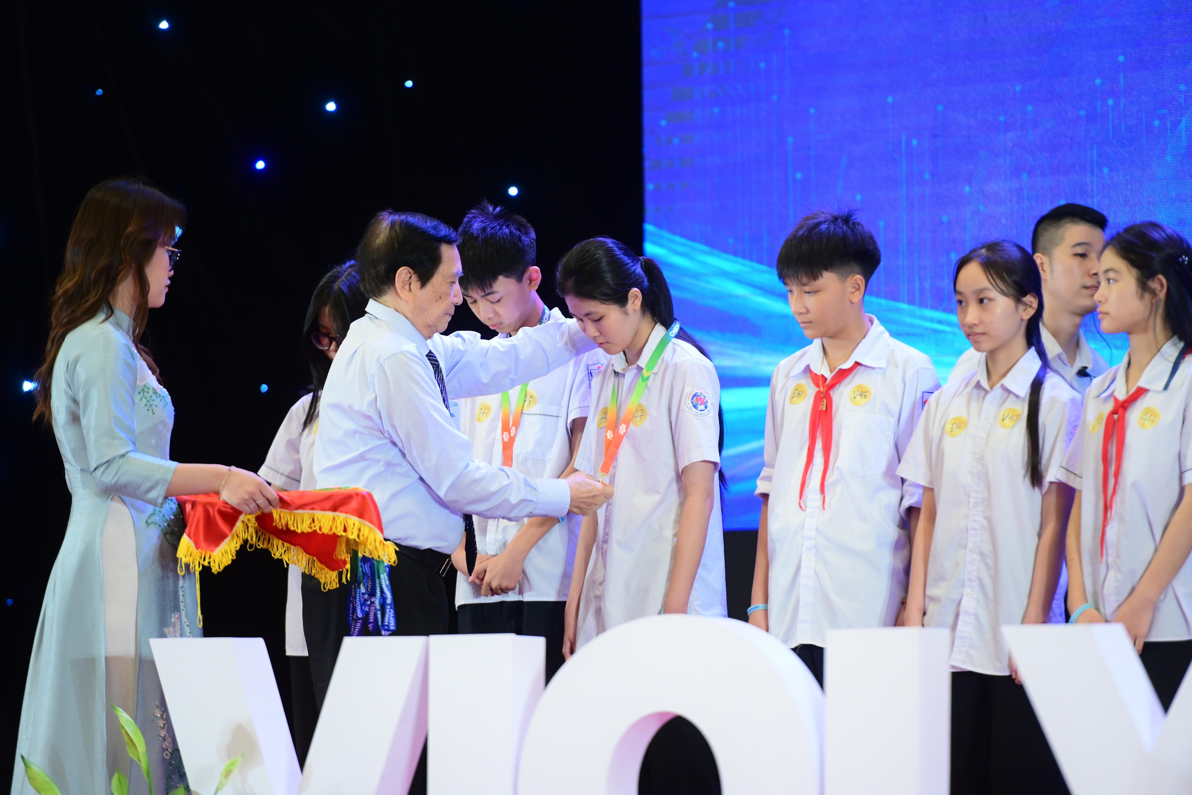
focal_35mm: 200
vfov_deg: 6.9
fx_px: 6622
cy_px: 398
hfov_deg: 10.3
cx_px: 596
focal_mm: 200
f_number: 3.2
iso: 1000
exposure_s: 1/200
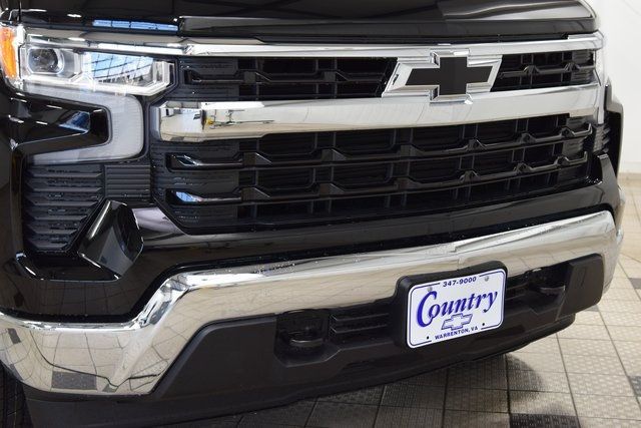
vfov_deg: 23.8
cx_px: 320
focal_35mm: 57
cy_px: 214
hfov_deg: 35.0
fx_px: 1015
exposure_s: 1/15
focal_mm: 38
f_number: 6.3
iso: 640
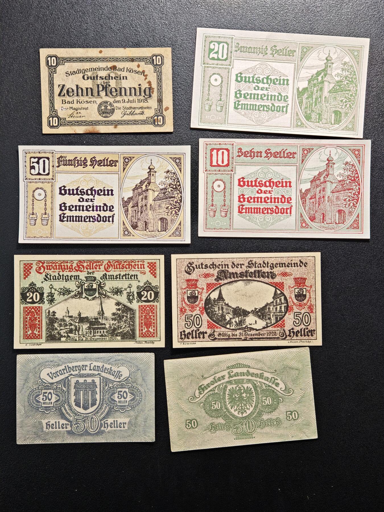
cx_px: 192
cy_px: 256
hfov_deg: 24.4
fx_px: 887
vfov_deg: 32.2
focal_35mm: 60
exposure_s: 1/69.5
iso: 500
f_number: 2
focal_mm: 9
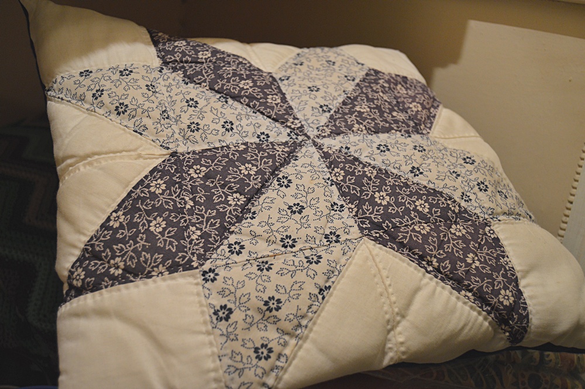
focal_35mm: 36
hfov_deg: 53.2
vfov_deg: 36.8
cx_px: 292
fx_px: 585
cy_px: 194
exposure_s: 1/60
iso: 800
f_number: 3.8
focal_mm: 24
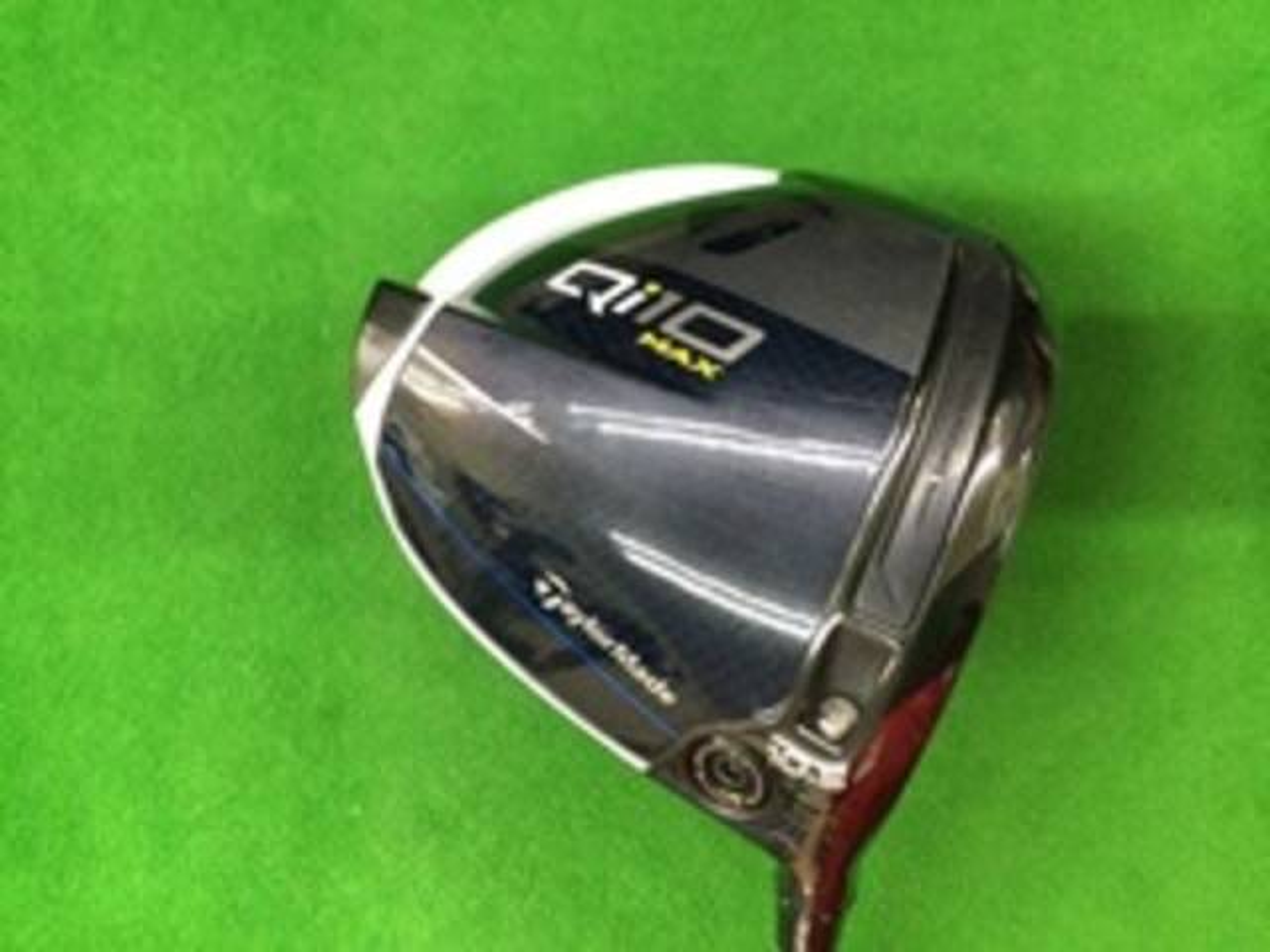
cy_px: 476
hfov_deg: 58.4
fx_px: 1137
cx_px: 635
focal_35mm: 31
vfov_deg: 45.4
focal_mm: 3.3
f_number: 2.4
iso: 200
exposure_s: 1/30
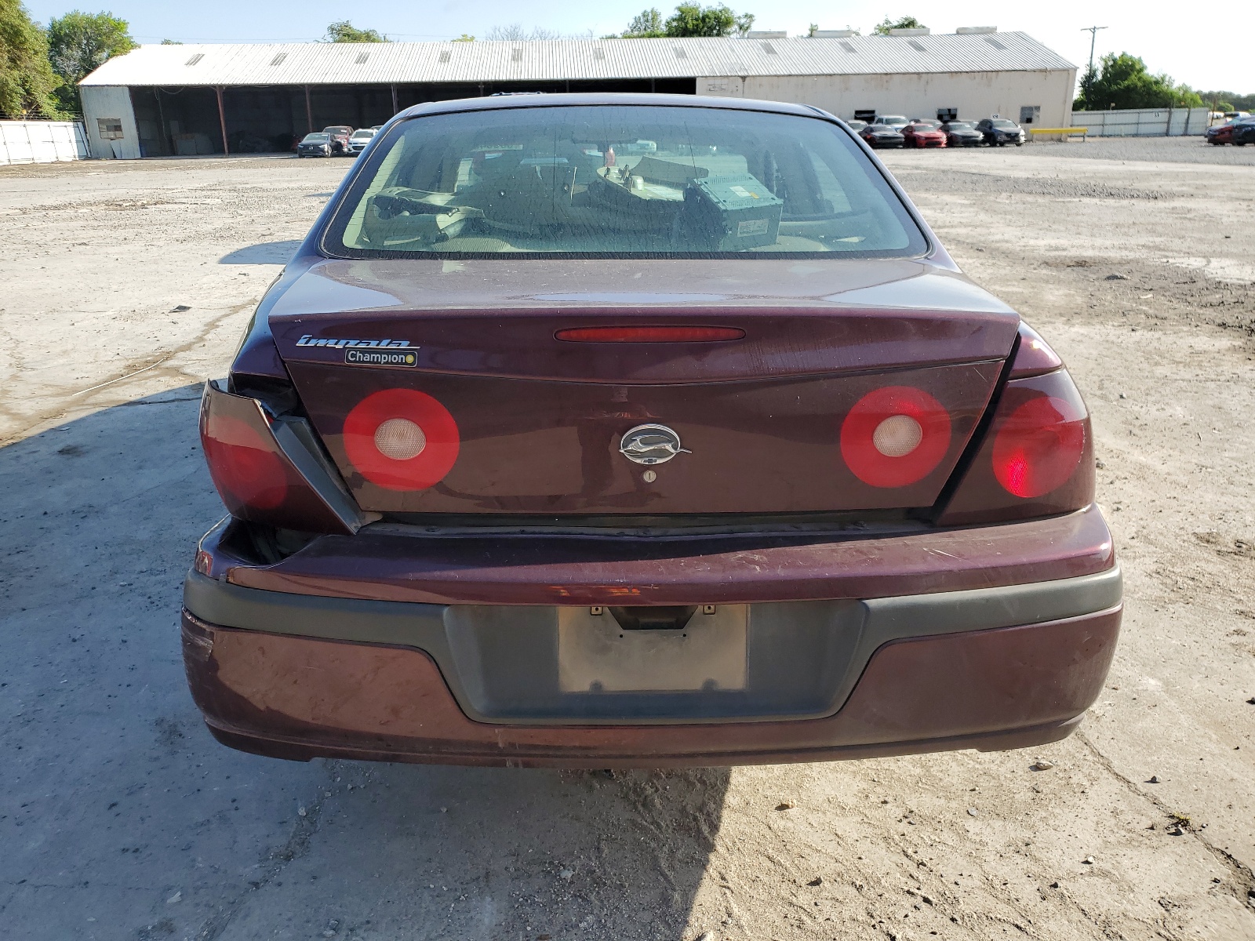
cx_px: 628
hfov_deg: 67.3
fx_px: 943
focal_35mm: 26
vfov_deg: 53.1
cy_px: 470
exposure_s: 1/1429
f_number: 1.5
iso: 50
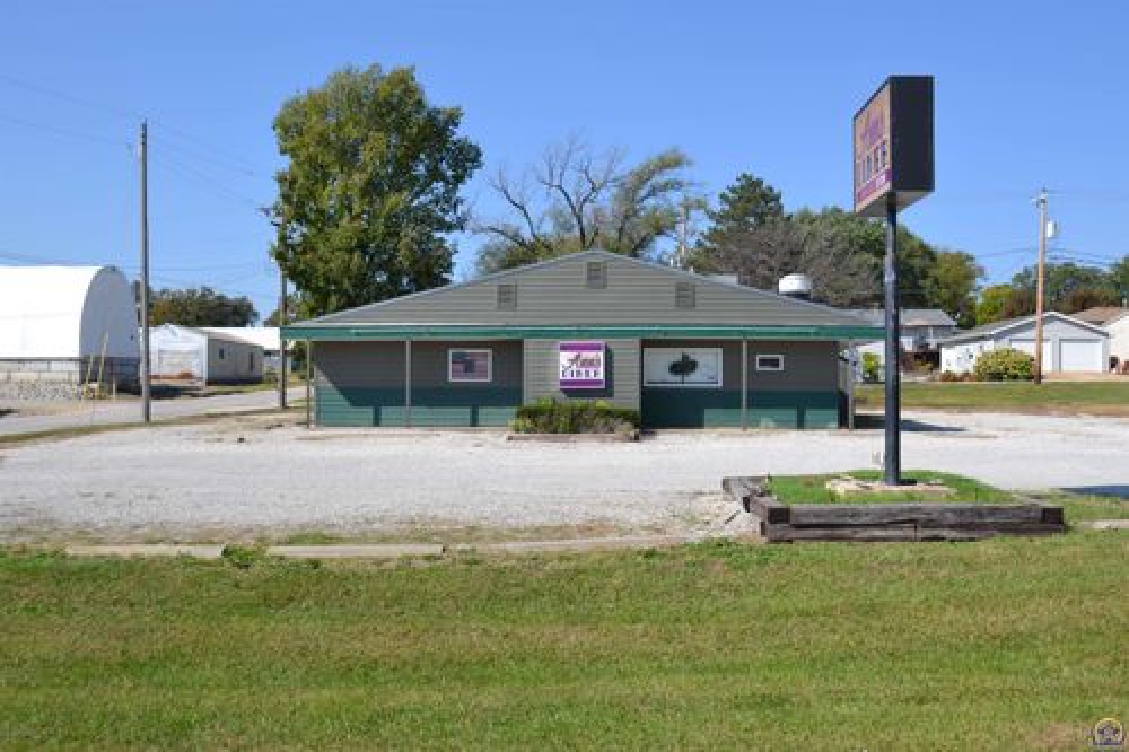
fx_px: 1082
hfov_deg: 55.1
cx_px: 564
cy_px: 376
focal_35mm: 34
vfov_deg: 38.3
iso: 100
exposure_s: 1/250
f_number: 8
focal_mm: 23
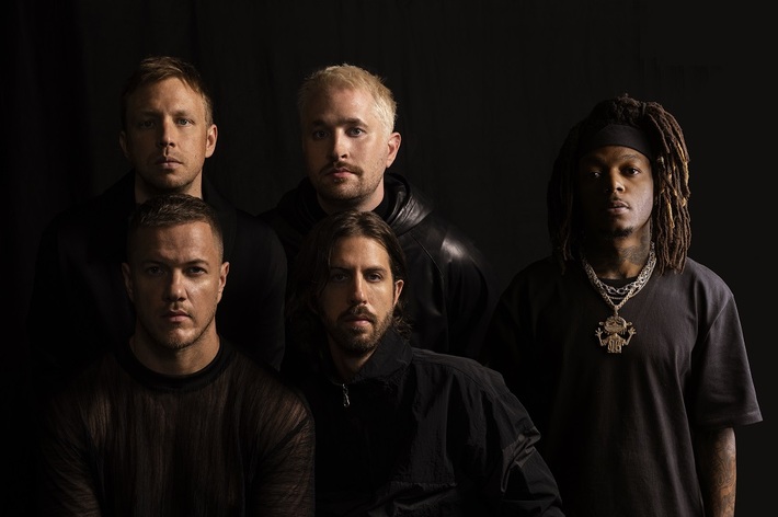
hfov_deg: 34.5
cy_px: 258
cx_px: 389
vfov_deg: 23.3
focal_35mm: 58
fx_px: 1252
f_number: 11
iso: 200
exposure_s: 1/200
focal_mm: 58
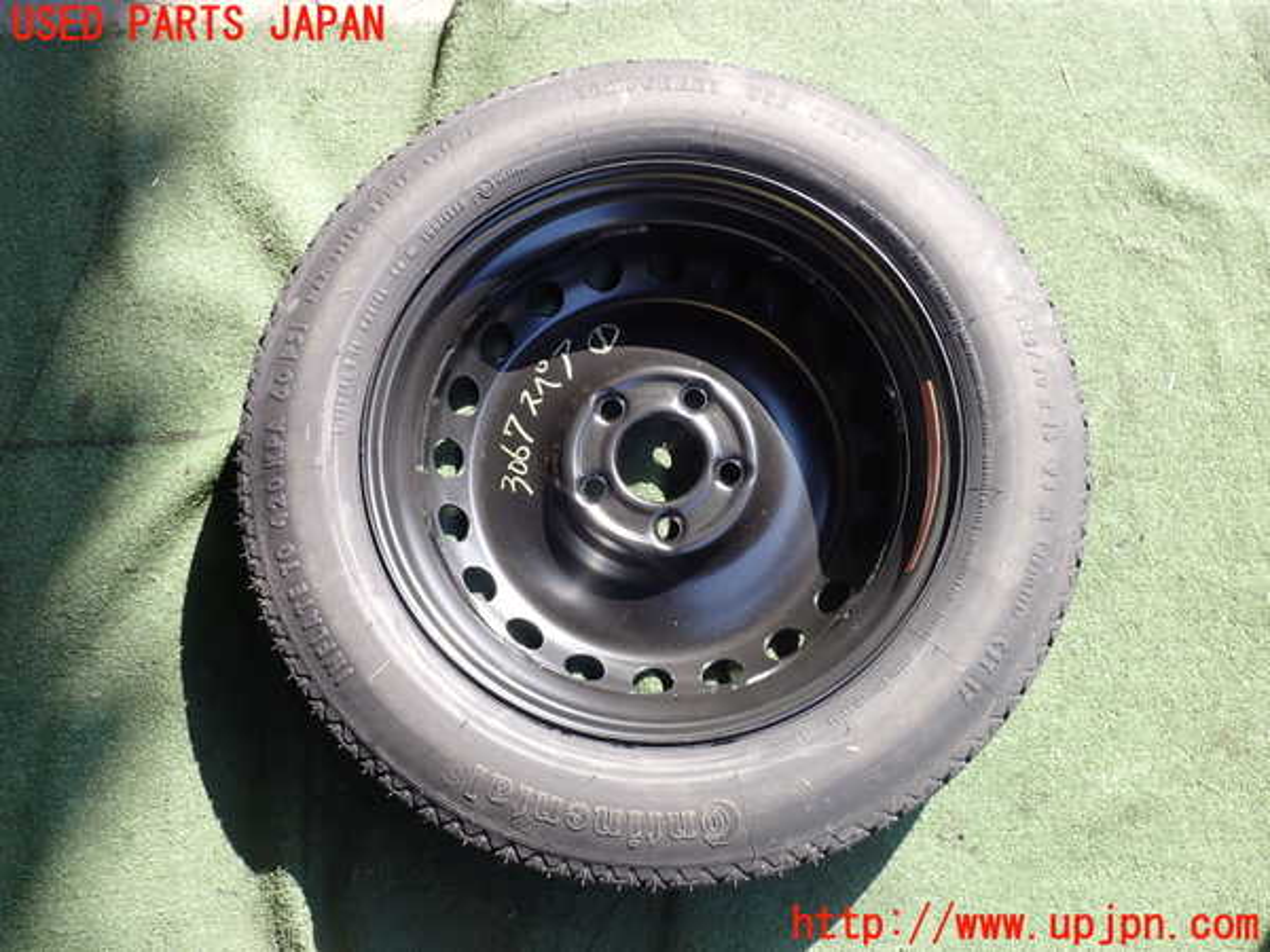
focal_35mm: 30
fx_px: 1101
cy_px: 476
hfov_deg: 60.0
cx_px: 635
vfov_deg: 46.8
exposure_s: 1/125
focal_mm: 5.4
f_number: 3.2
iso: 100
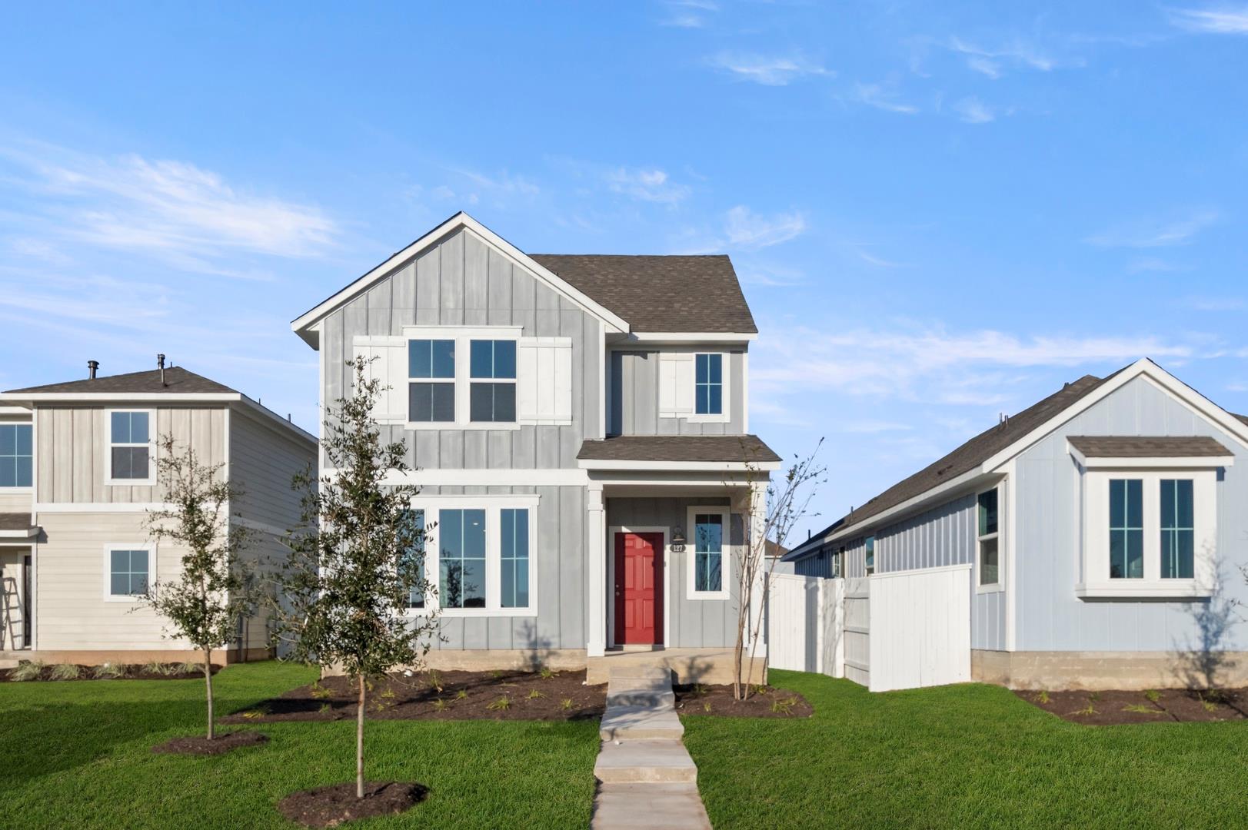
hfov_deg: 53.2
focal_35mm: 36
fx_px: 1247
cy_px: 415
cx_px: 624
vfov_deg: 36.8
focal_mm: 24
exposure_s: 1/2500
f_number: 8
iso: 400
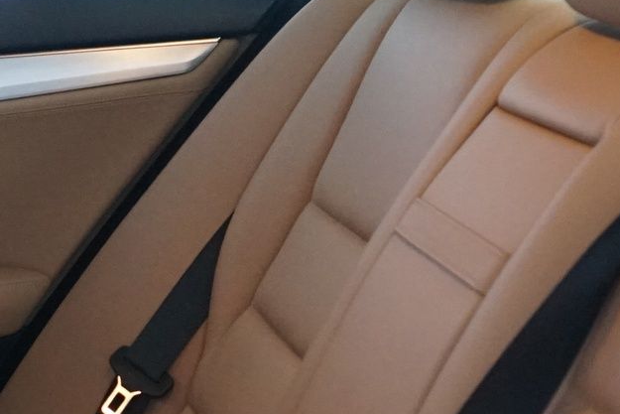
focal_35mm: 116
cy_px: 519
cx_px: 18
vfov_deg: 11.5
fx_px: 1998
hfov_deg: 17.3
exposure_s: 1/15
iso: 4000
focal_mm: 29
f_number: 3.5
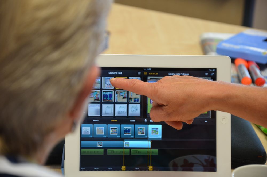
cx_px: 134
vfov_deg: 8.7
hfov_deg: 13.1
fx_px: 1166
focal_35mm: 158
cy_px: 88
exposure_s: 1/60
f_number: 5.6
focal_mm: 105
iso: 800
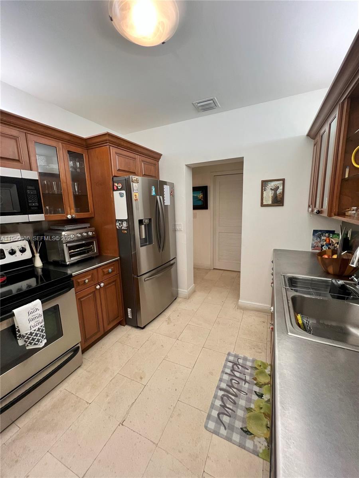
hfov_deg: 89.9
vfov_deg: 106.2
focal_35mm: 13
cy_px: 239
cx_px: 180
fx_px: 180
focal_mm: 1.57
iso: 160
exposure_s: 1/60
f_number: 1.8
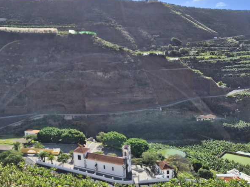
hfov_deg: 57.9
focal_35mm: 31
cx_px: 99
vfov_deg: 45.4
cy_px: 101
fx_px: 224
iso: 25
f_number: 1.8
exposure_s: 1/833
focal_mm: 5.4
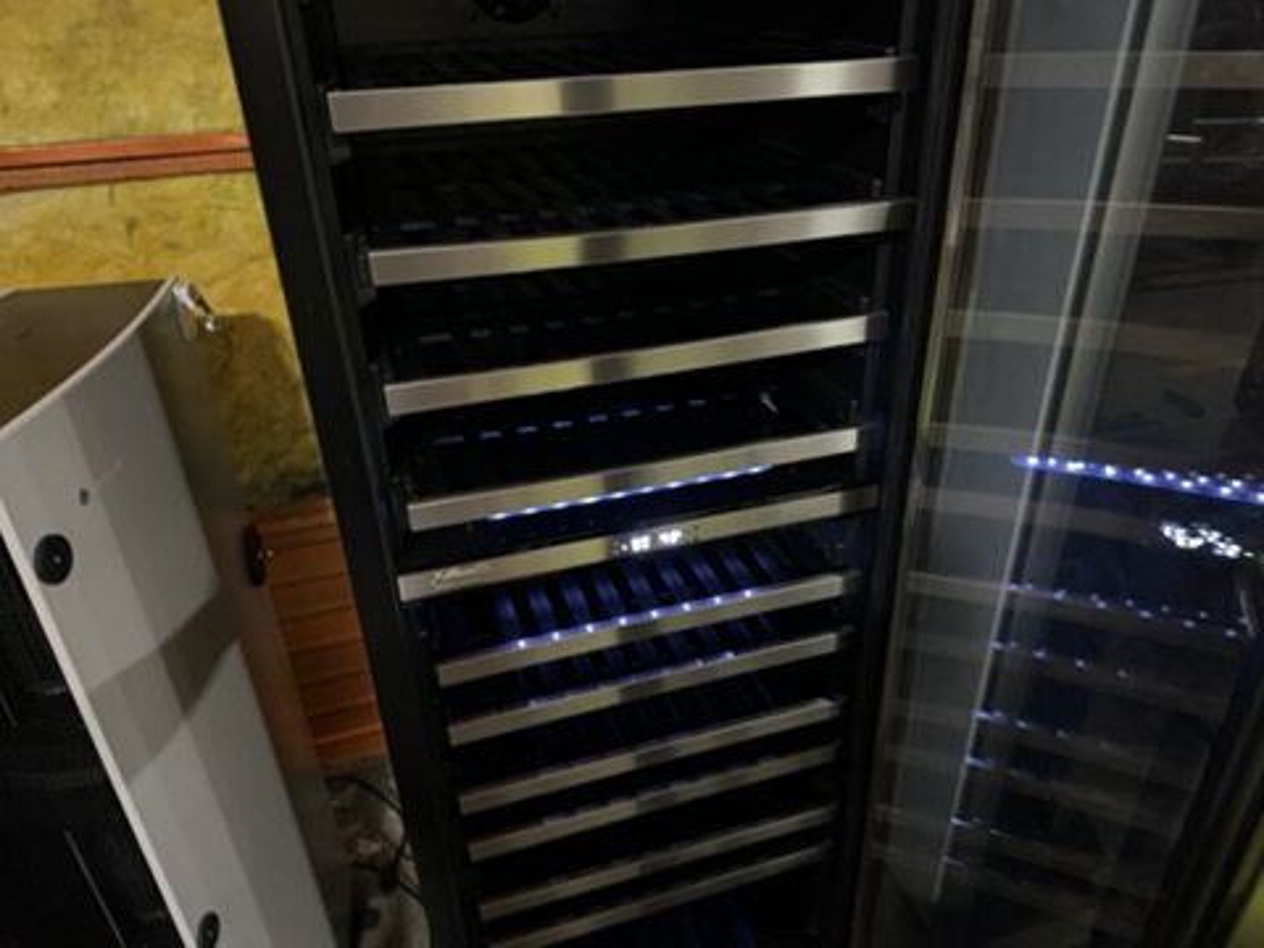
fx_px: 876
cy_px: 474
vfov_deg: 56.8
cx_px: 632
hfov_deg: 71.6
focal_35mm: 24
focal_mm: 6.76
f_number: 1.78
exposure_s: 1/24
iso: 1600
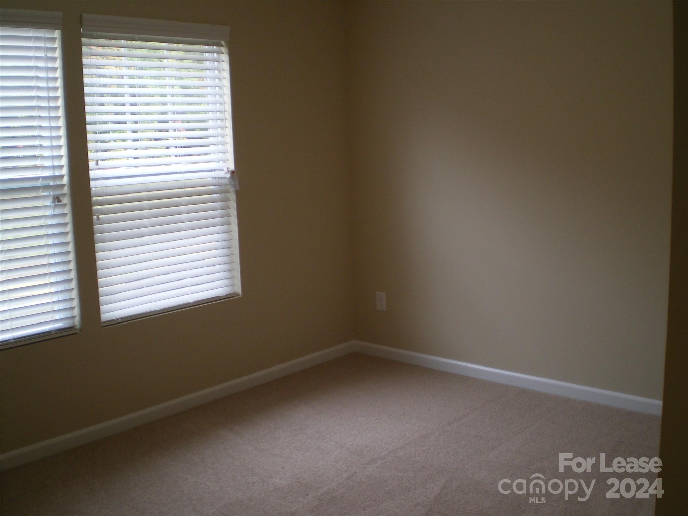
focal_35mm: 38
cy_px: 258
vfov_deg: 37.7
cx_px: 344
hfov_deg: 49.0
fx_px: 755
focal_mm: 6.3
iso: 100
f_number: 3.1
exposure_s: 1/30
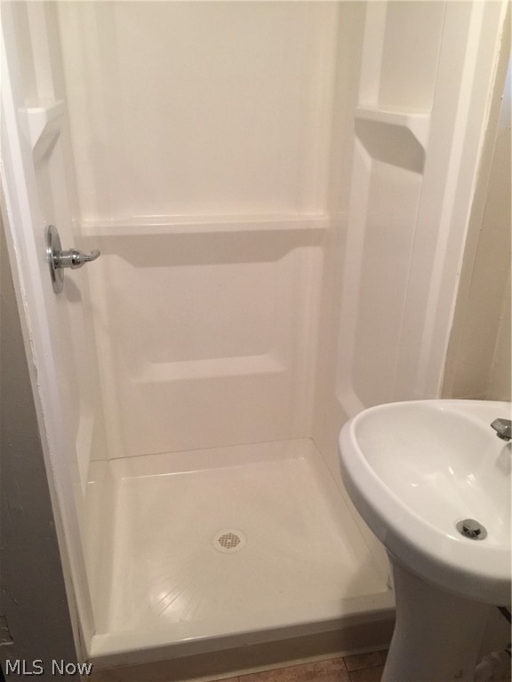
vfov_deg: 61.7
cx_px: 256
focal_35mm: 29
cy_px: 341
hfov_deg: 48.2
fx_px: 572
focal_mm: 4.15
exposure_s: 1/15
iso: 100
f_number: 2.2
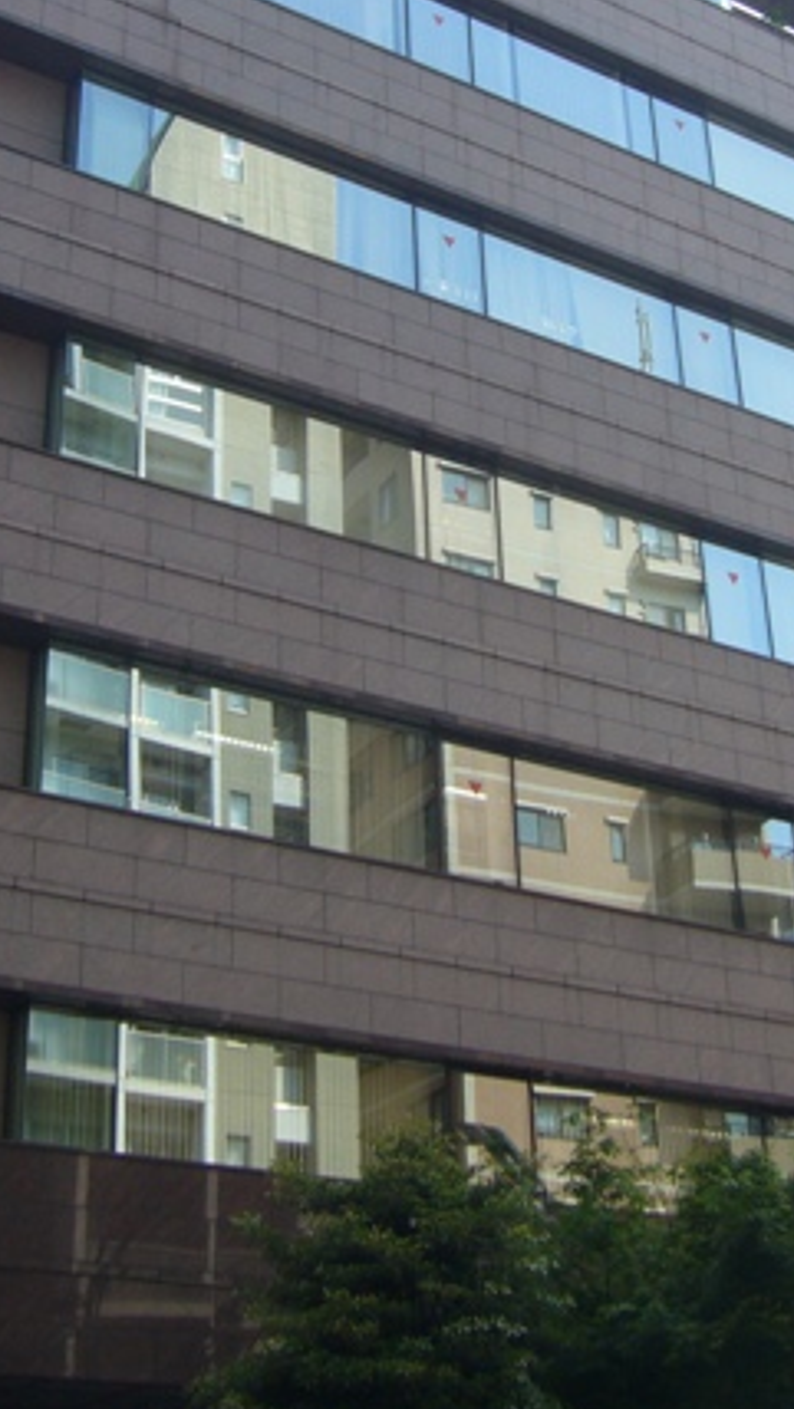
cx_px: 428
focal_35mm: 57
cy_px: 402
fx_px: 2132
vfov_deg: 36.0
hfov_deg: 21.1
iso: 80
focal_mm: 5.8
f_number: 5.6
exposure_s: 1/125
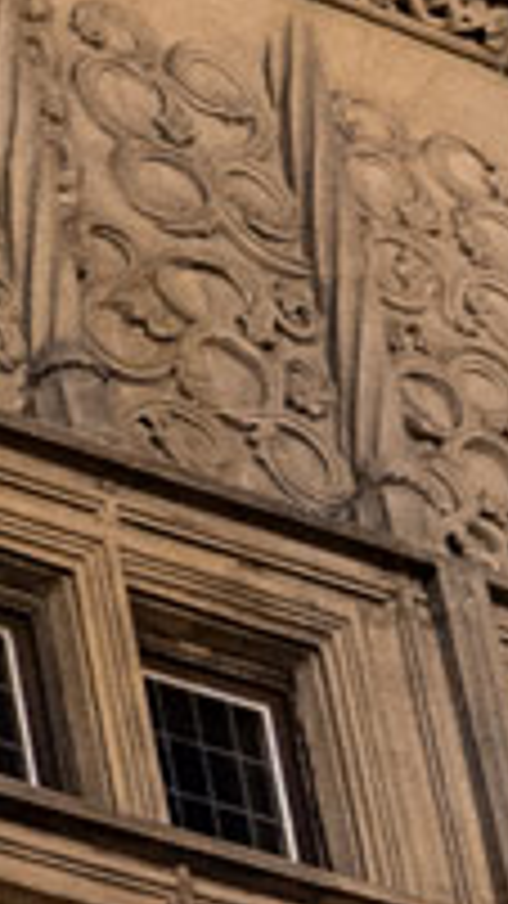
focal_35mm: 326
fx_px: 7802
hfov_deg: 3.5
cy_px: 747
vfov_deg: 6.6
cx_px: 2225
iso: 1250
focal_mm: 19.3
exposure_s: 1/60
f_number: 2.8
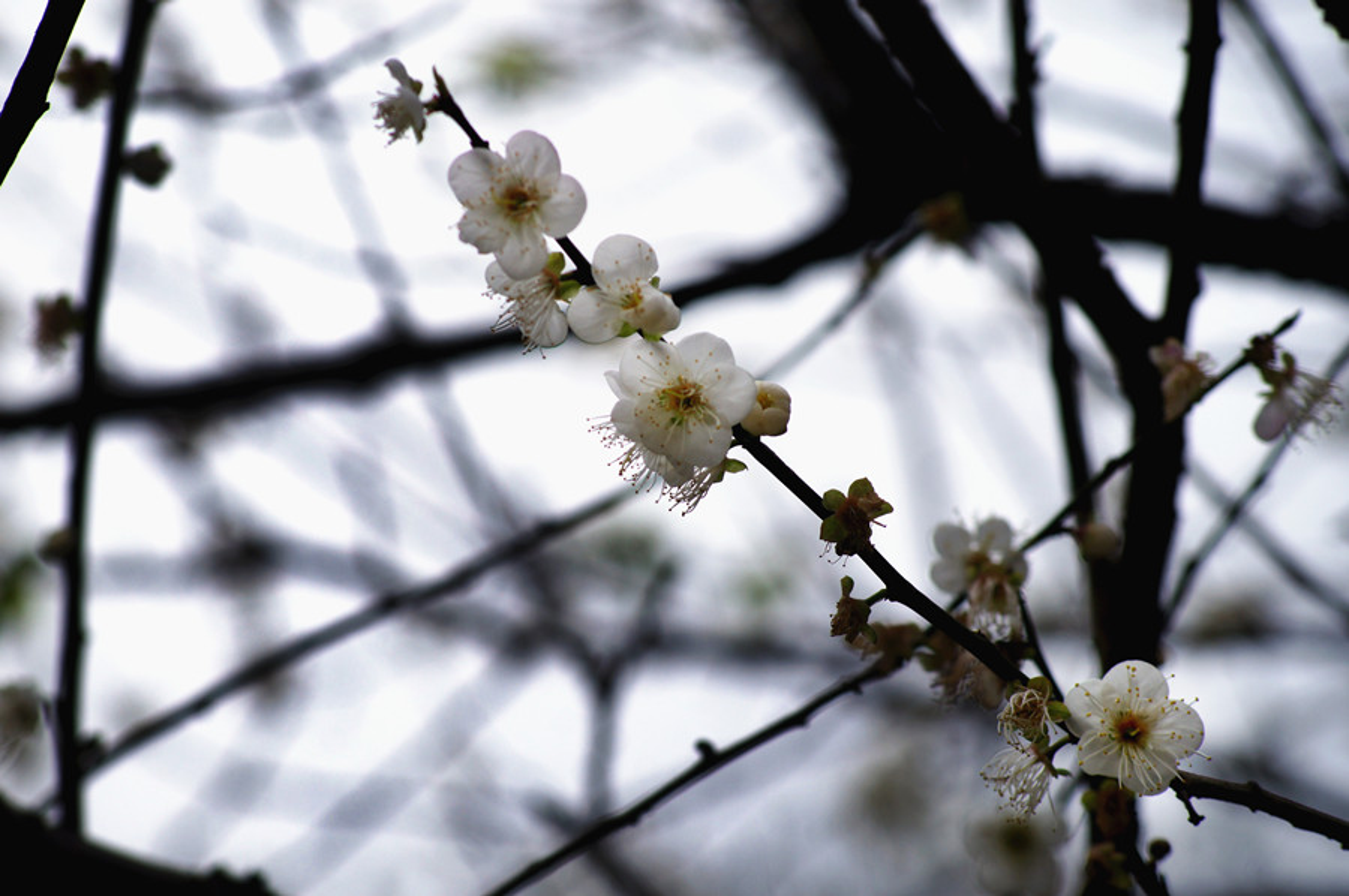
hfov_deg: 12.5
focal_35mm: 165
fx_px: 6176
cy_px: 448
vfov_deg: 8.3
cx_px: 674
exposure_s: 1/500
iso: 100
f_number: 6.3
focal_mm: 110
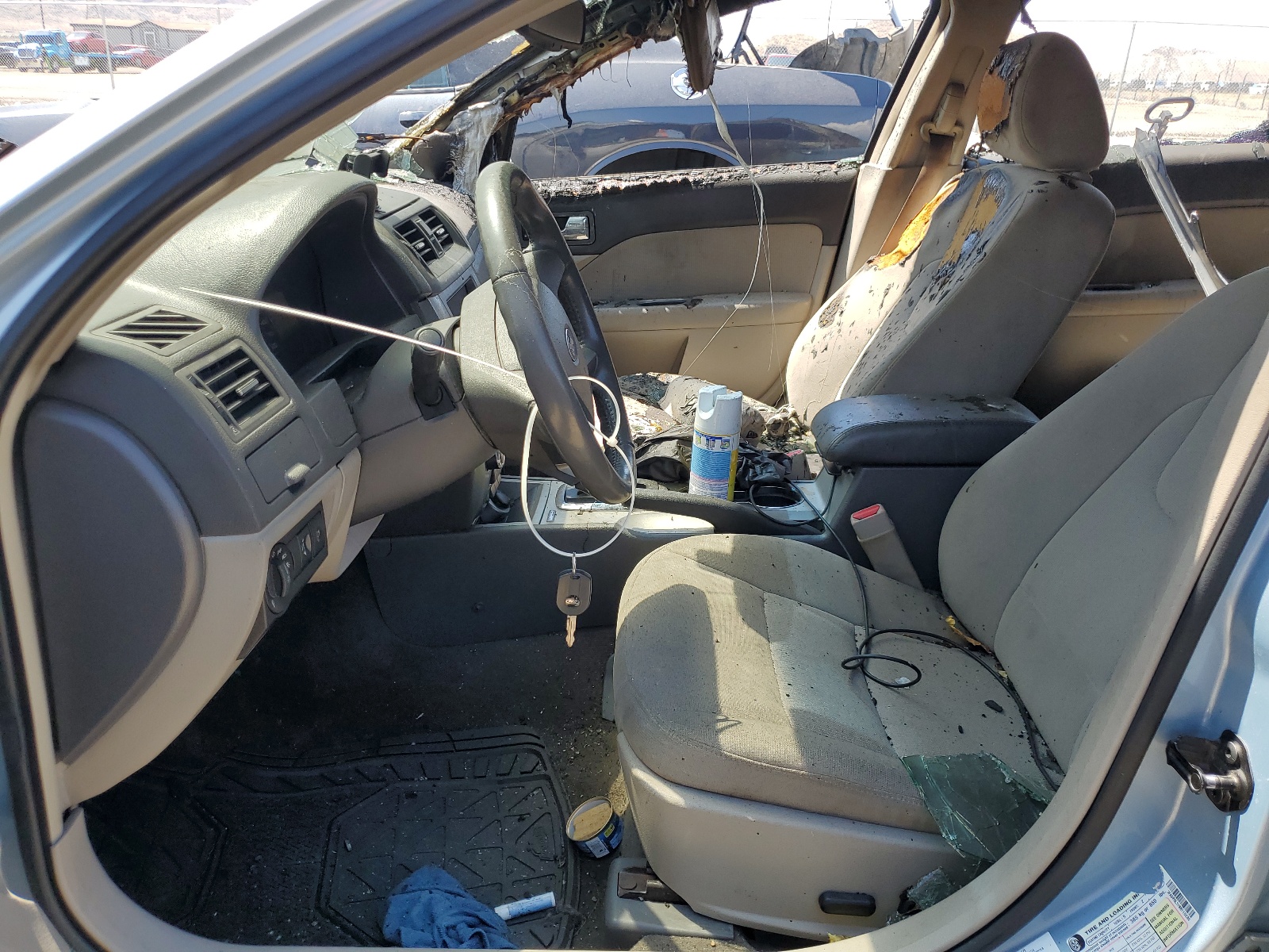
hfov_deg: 67.3
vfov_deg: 53.1
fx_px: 953
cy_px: 476
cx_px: 634
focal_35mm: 26
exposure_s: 1/714
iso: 50
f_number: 1.5
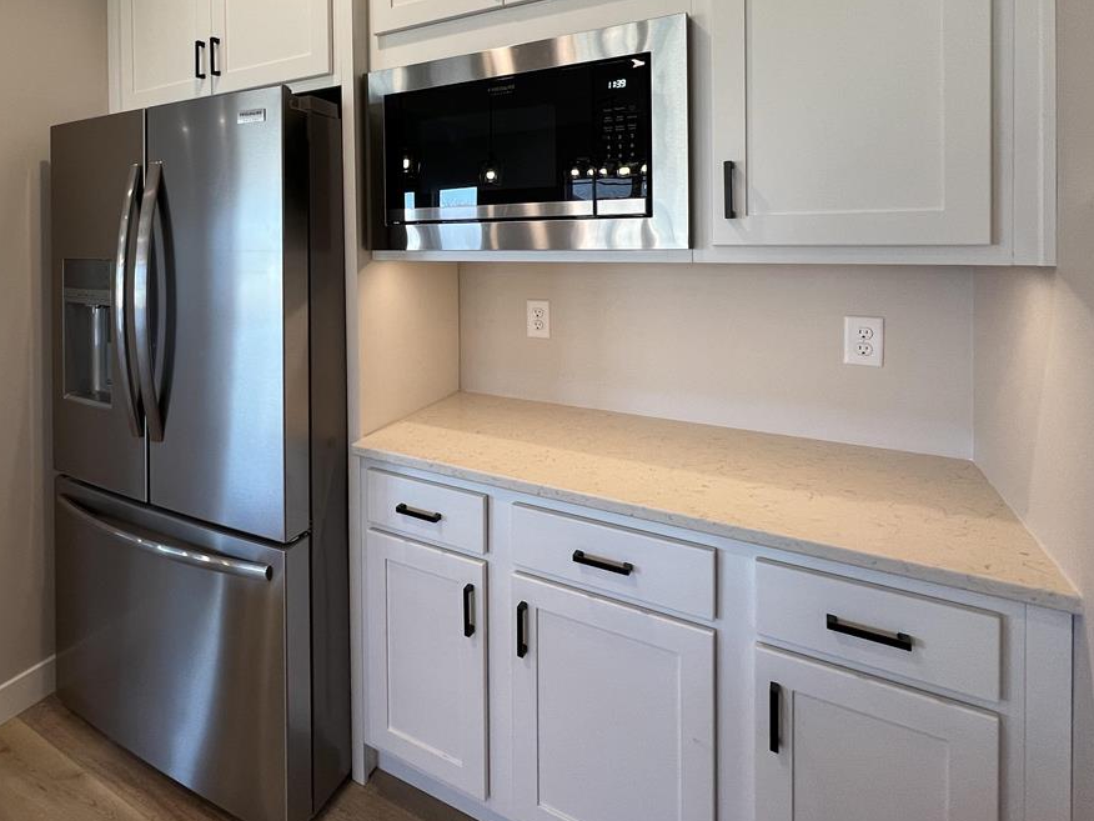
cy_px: 249
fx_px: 600
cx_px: 367
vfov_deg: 66.1
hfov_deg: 81.9
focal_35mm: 19
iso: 100
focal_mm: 1.57
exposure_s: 1/120
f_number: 1.8
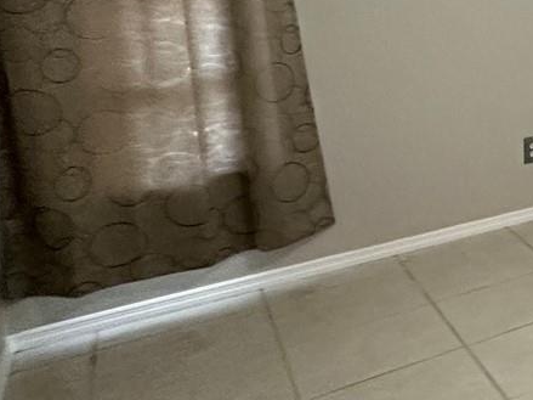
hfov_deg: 22.5
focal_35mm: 51
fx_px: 785
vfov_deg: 27.0
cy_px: 1
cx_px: 947
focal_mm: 2.22
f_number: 2.2
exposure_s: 1/60
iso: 640
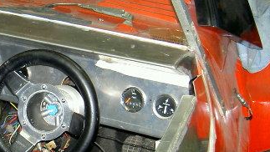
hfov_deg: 22.0
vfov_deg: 12.8
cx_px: 31
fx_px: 680
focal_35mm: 95
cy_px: 80
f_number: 2.9
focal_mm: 9
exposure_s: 1/64.1
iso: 100
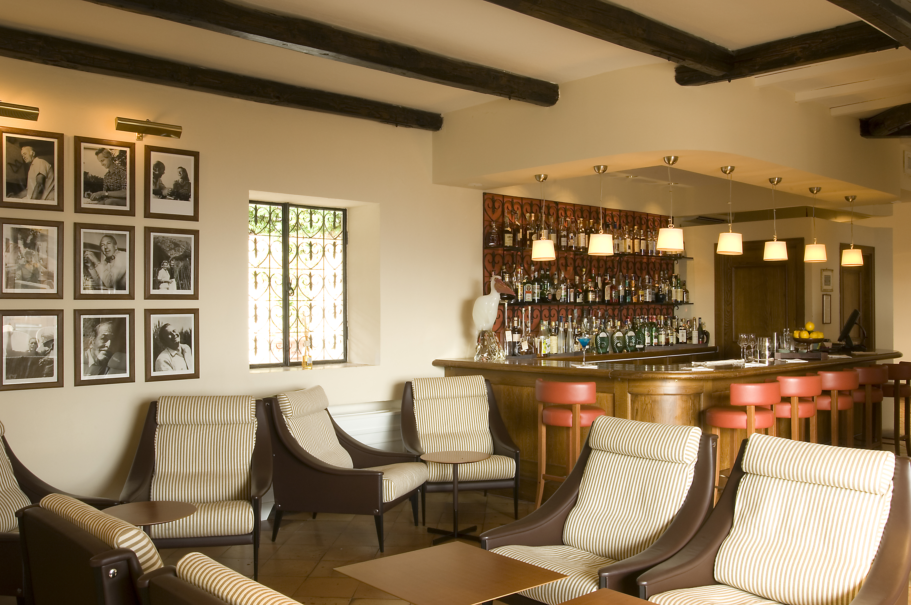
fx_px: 834
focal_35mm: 33
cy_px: 302
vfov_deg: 39.9
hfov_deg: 57.3
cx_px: 456
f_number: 22
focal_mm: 22
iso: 100
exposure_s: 4
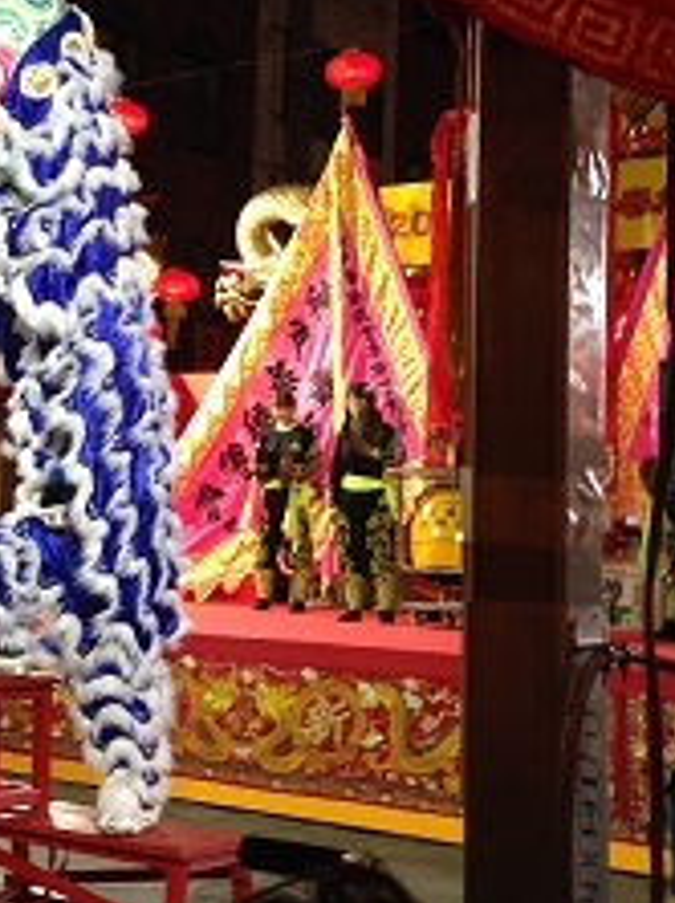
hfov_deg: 19.6
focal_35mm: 73
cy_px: 362
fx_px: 1902
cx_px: 8
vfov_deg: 26.7
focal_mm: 4.12
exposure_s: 1/20
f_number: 2.4
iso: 80
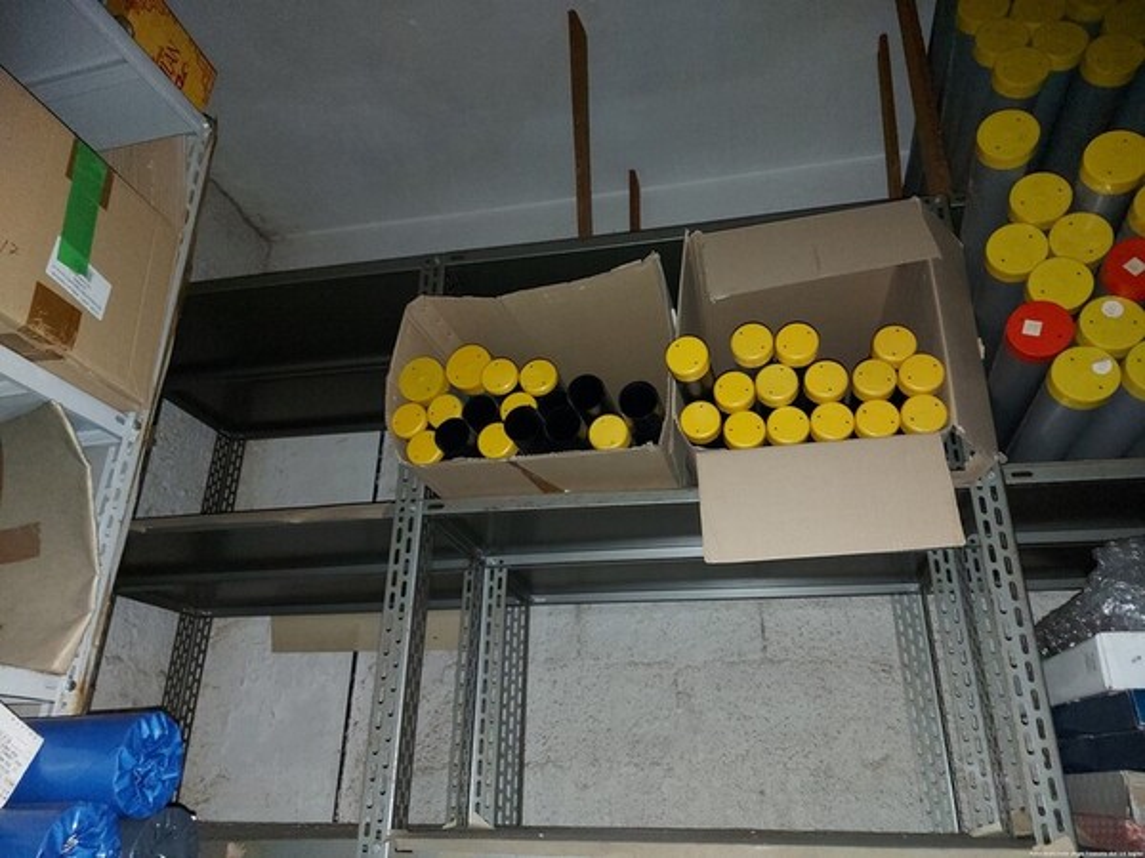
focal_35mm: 24
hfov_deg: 71.6
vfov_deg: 56.8
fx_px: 794
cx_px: 572
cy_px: 429
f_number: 1.8
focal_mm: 5.23
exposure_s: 1/25
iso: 500
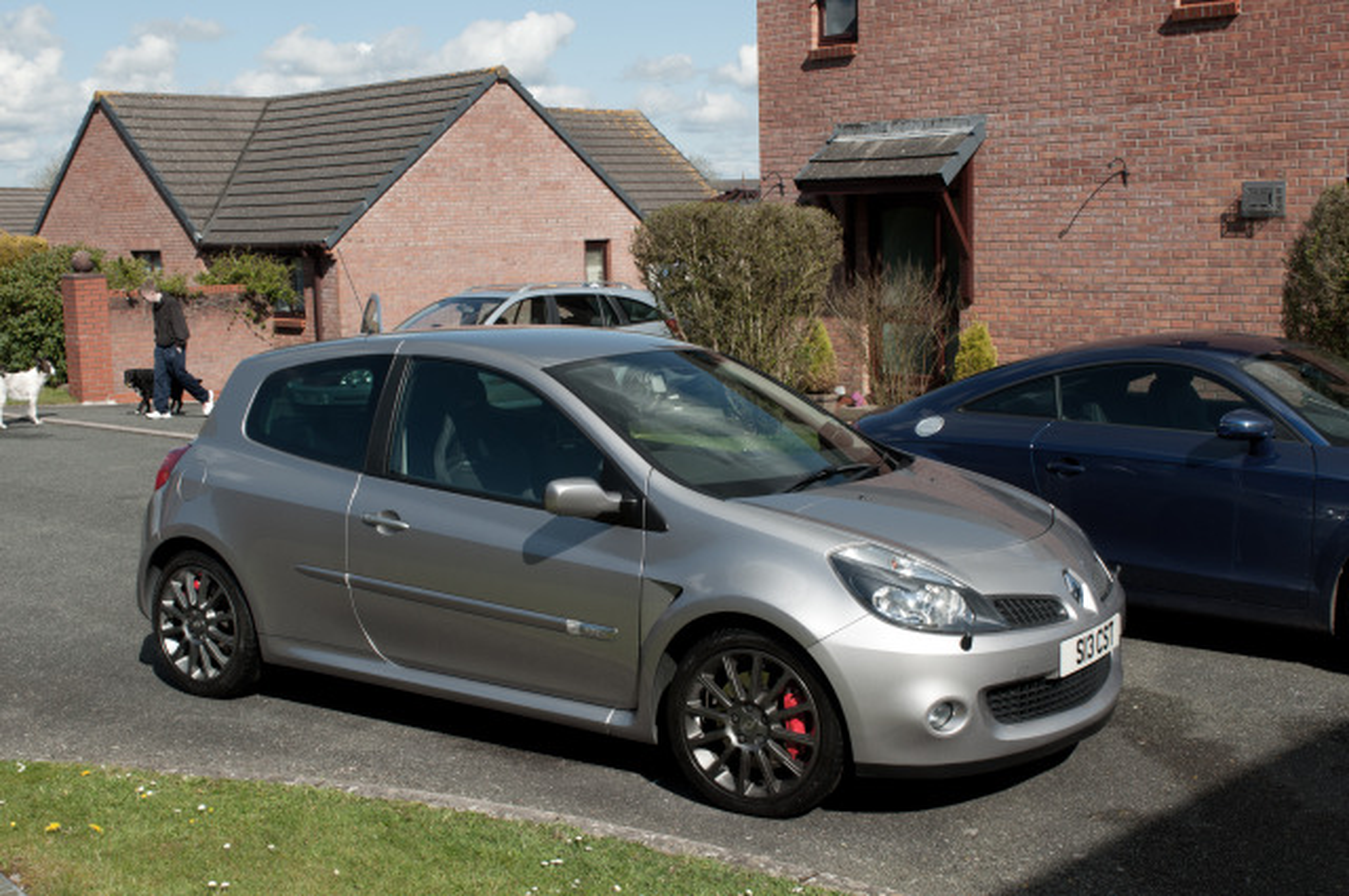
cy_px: 448
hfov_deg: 46.5
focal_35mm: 42
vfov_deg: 31.8
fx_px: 1572
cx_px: 674
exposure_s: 1/400
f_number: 10
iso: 200
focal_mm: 28
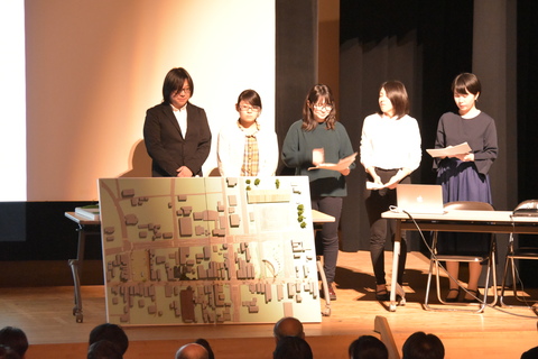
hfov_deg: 11.4
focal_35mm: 180
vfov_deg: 7.6
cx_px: 269
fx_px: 2690
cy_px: 180
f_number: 5.6
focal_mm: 120
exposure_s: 1/30
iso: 6400
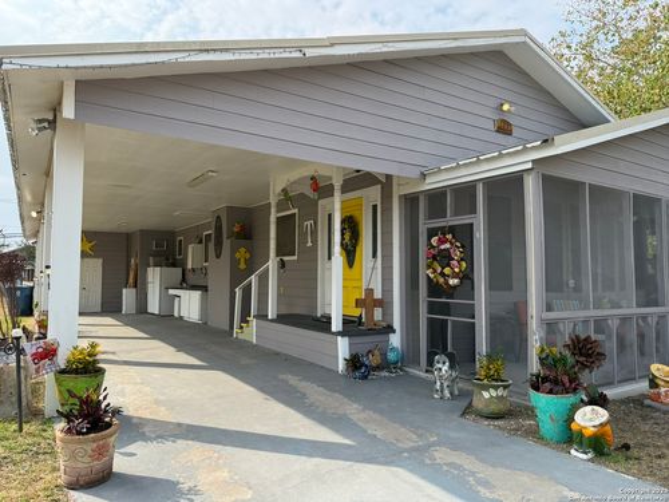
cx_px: 334
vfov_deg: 56.8
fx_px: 464
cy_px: 251
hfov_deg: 71.6
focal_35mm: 24
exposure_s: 1/3279
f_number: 1.78
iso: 100
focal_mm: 6.76
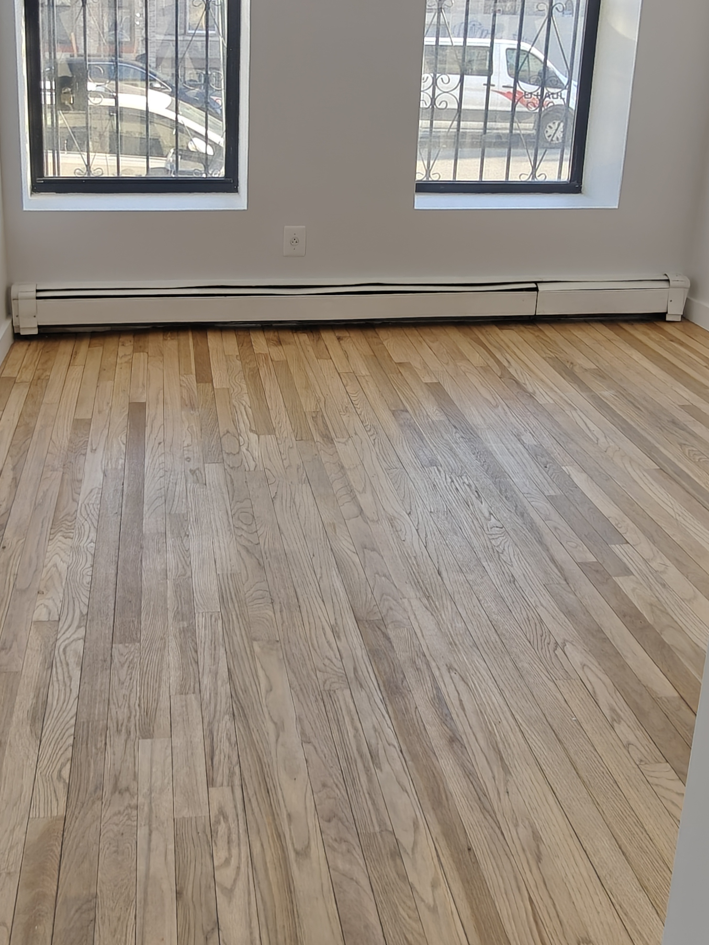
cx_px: 268
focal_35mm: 34
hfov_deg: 41.5
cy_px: 264
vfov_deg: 52.1
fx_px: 929
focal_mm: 2.3
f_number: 2
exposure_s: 1/63
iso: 1250
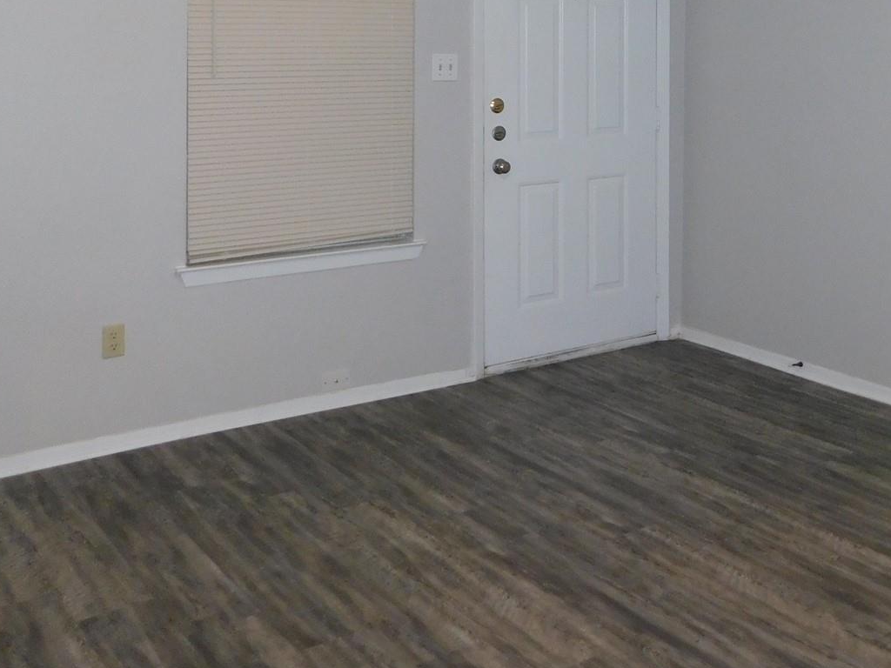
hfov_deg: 39.1
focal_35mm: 46
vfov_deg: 29.8
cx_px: 754
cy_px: 37
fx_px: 1184
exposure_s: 1/30
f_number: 3
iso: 200
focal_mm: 4
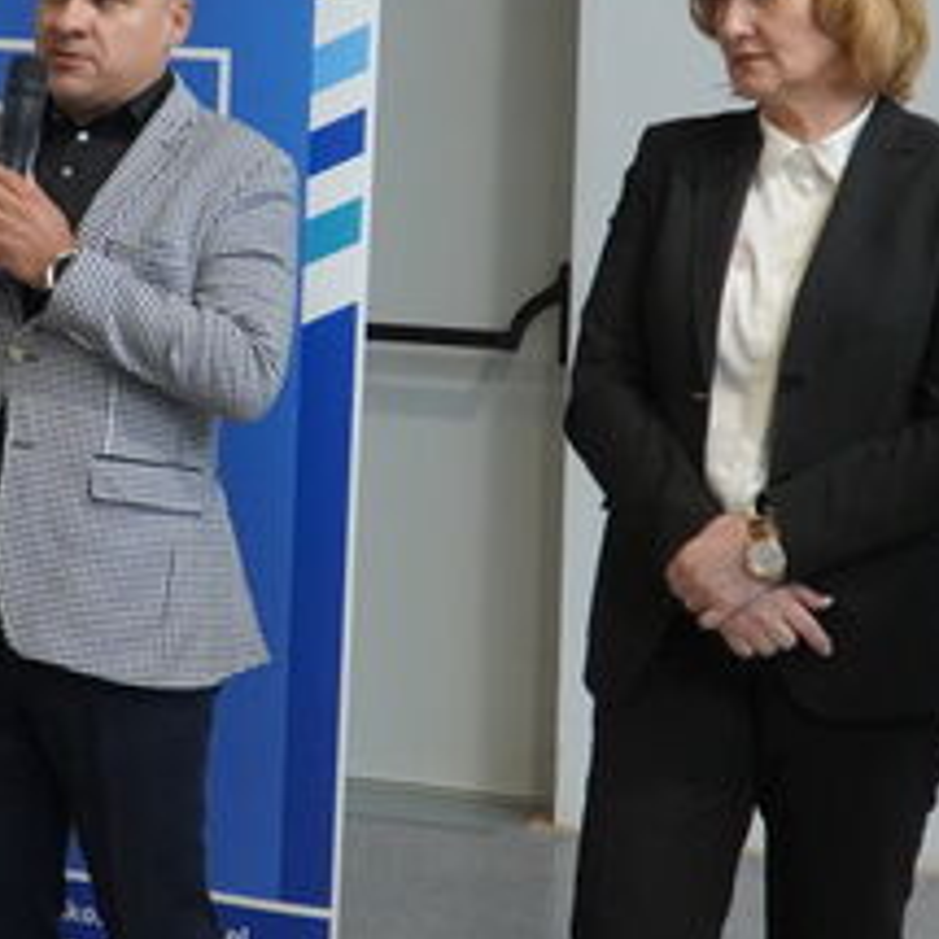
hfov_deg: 17.4
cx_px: 266
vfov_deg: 17.4
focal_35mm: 100
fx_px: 3056
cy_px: 229
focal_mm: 21
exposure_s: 1/160
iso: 1250
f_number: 4
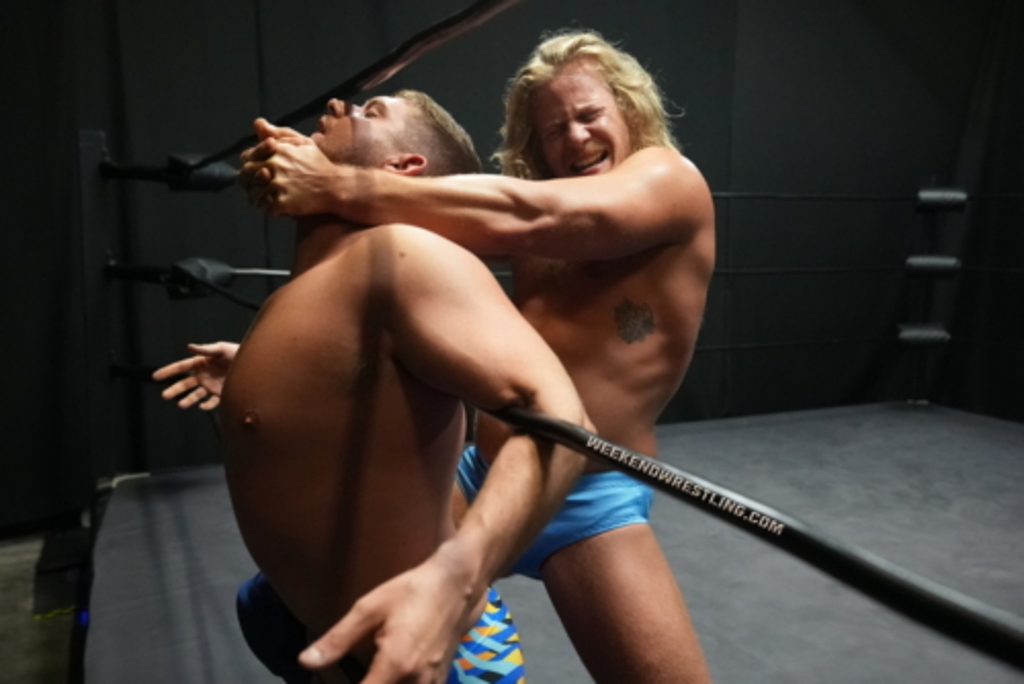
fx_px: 911
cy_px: 342
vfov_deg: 41.2
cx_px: 512
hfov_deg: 58.7
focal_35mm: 32
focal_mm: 32
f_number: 3.5
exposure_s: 1/320
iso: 12800
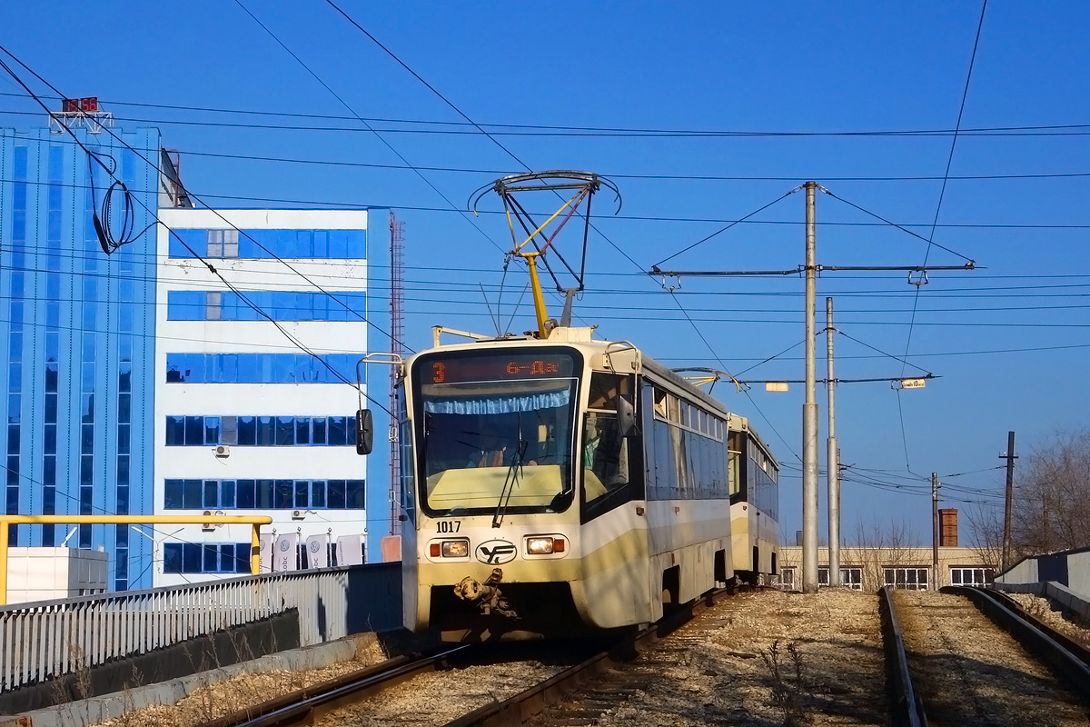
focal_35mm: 42
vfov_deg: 31.9
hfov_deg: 46.4
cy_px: 364
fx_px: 1272
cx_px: 545
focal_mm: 15.64
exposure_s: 1/500
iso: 125
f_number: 10
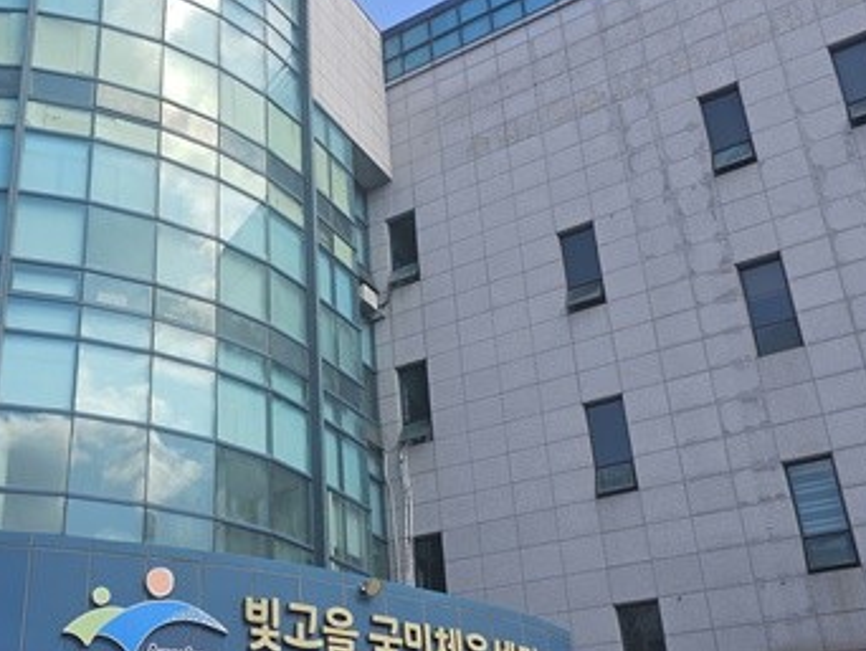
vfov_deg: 33.5
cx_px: 271
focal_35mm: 43
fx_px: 1077
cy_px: 410
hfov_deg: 43.1
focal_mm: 6.3
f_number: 1.7
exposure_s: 1/338
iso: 10
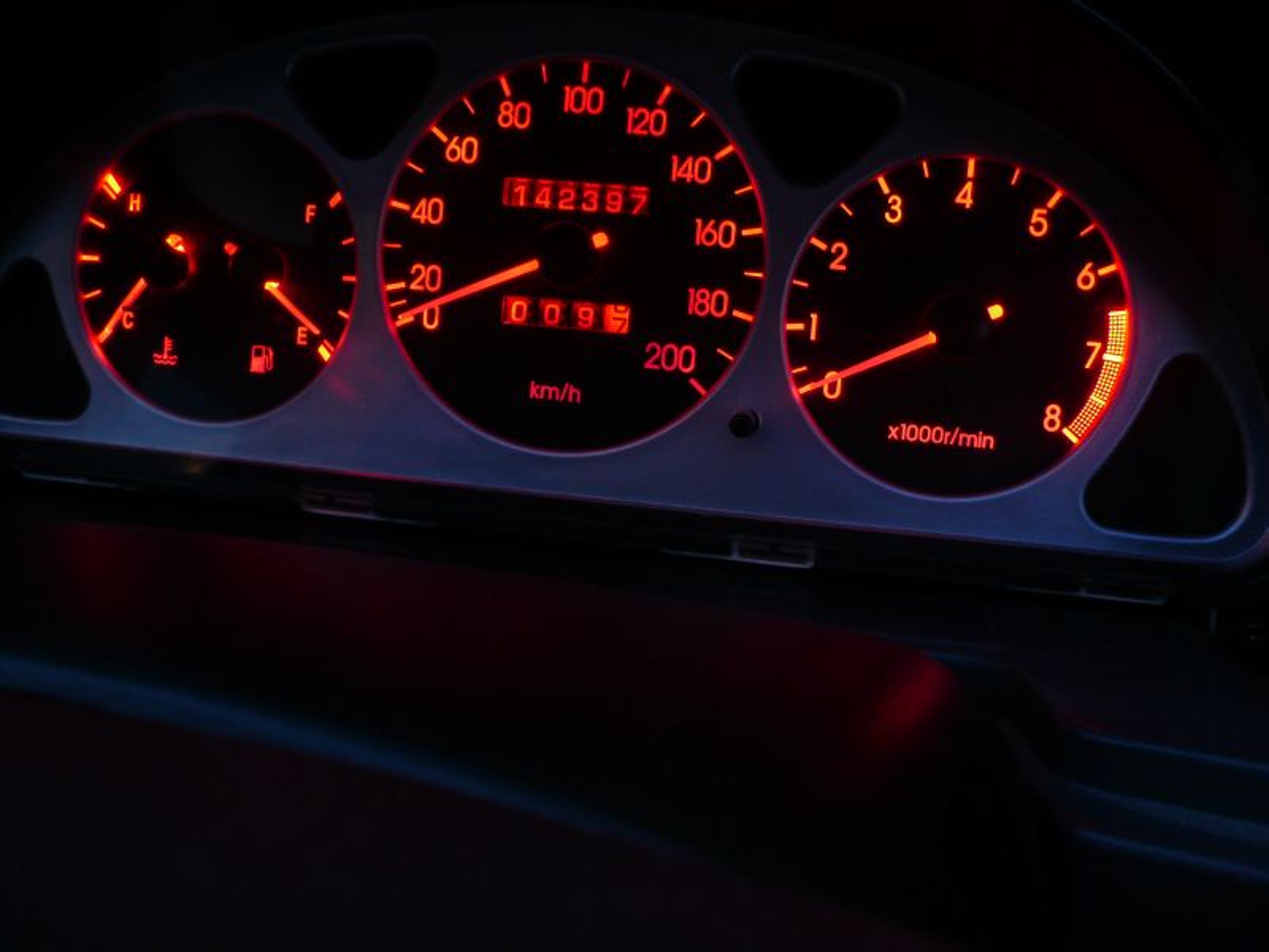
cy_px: 476
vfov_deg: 49.7
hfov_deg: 63.4
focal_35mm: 28
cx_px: 634
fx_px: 1026
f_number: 2.8
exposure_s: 8
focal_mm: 4.6
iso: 100
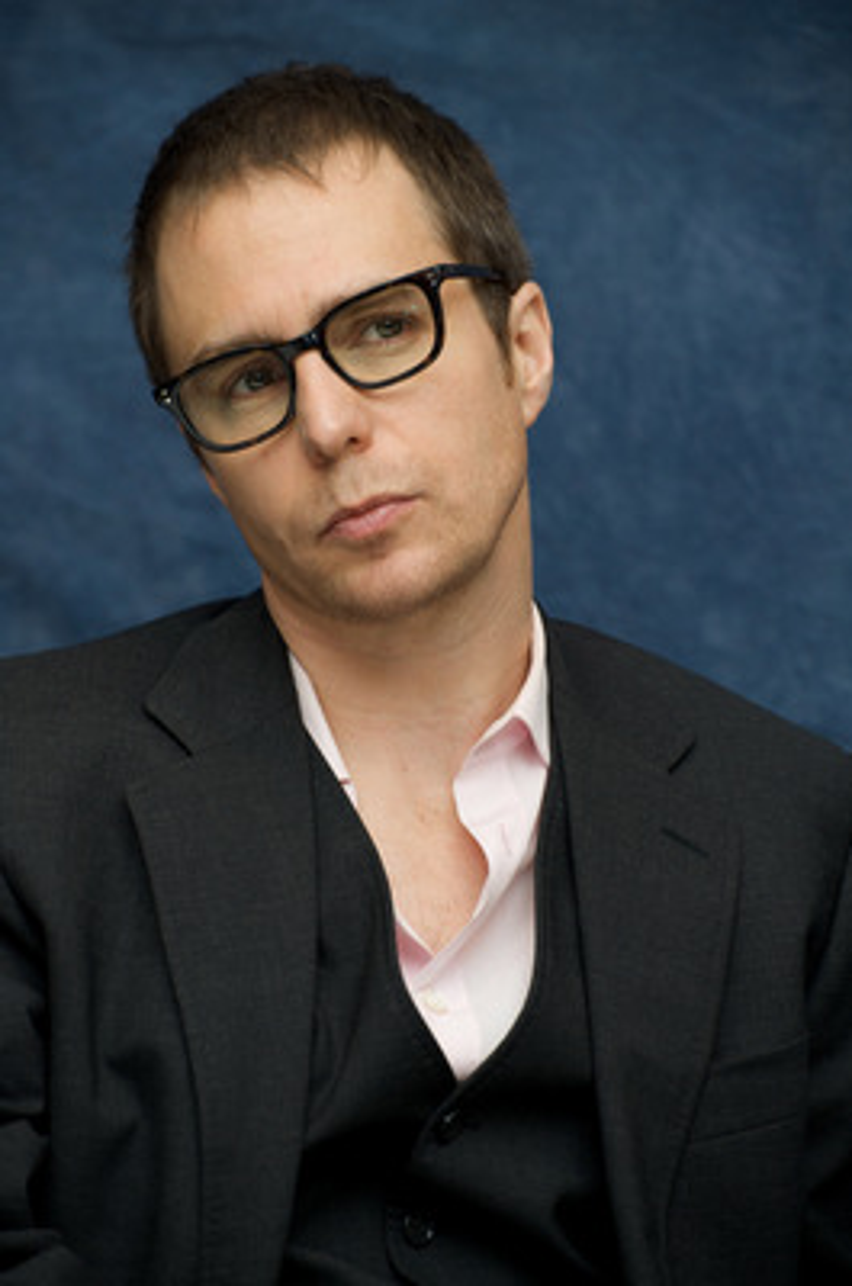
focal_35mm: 140
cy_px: 643
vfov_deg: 14.7
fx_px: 4991
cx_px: 426
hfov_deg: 9.8
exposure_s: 1/80
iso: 400
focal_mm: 140
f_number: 6.3
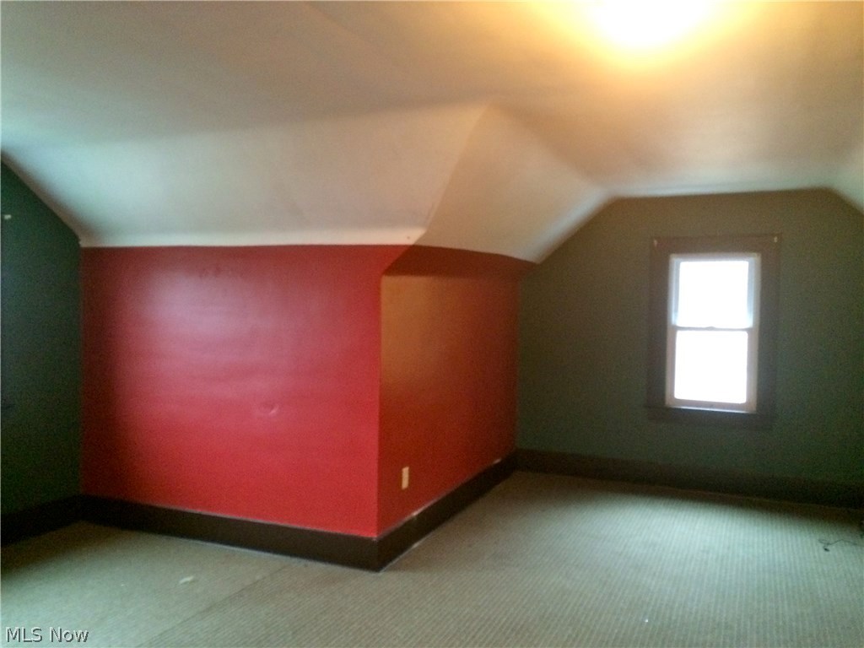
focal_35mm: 29
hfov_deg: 61.7
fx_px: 724
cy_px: 324
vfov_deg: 48.2
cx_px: 432
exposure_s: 1/15
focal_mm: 4.15
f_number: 2.2
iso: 400
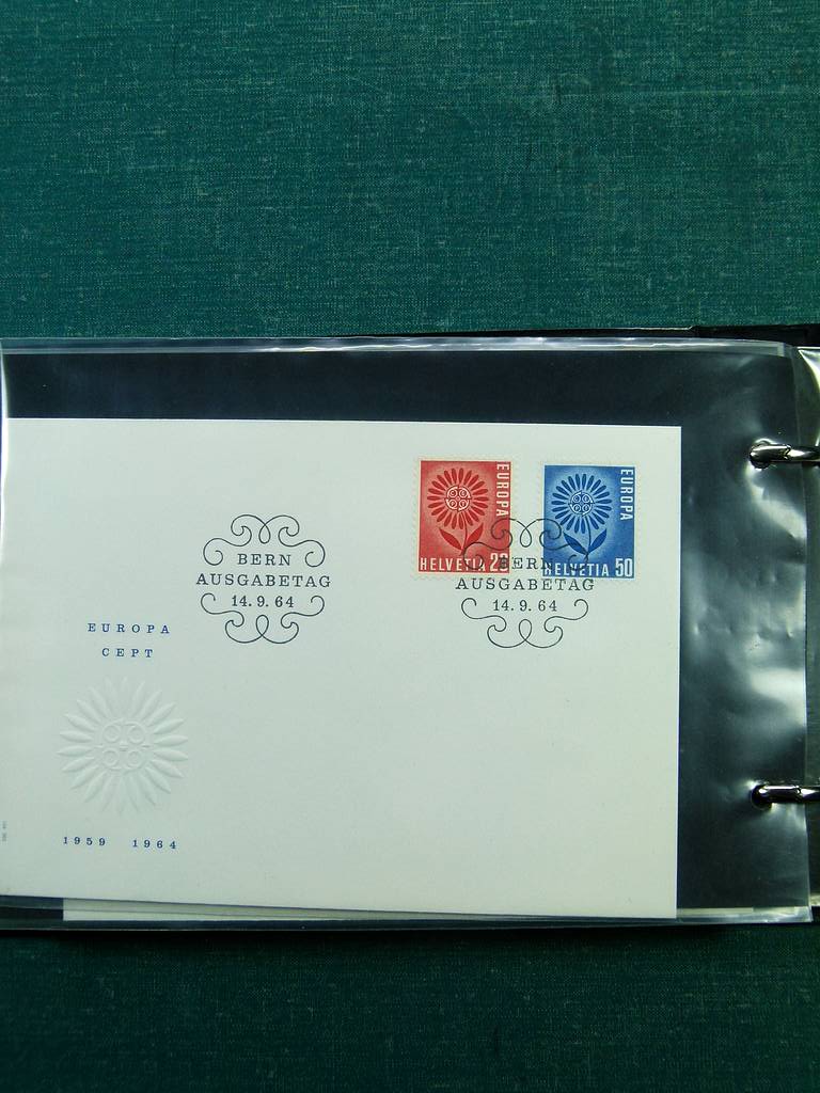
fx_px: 1390
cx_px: 410
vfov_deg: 42.9
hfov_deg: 32.9
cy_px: 546
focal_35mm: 44
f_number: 3.6
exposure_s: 1/100
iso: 100
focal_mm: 7.9
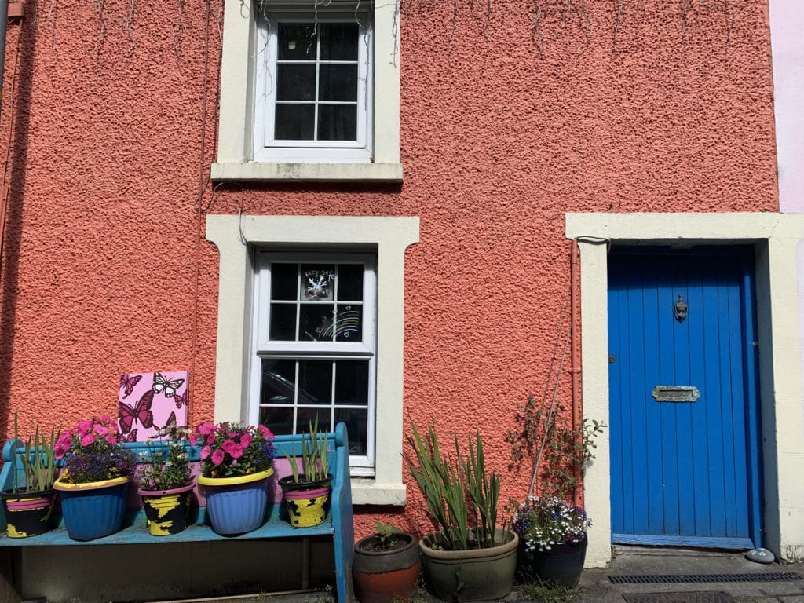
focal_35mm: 26
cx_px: 402
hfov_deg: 67.3
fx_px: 604
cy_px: 302
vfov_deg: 53.1
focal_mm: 4.25
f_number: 1.8
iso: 25
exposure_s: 1/1916
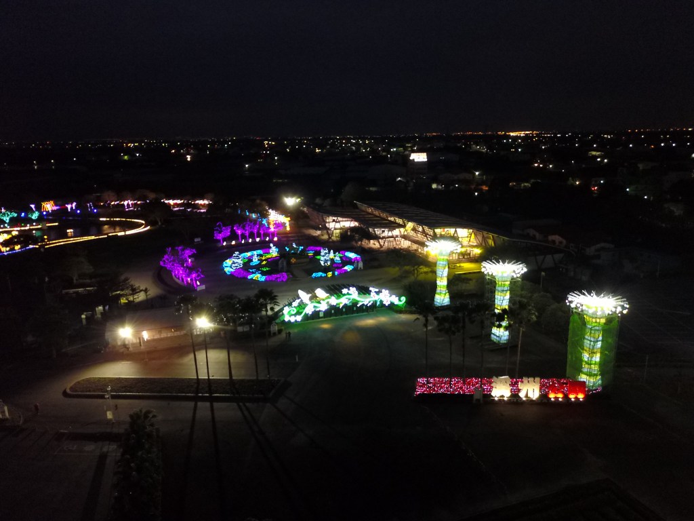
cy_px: 260
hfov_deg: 67.3
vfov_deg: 53.1
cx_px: 347
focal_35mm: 26
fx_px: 521
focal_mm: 4.73
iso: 871
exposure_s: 1/12.5
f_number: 2.2
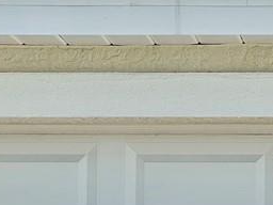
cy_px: 408
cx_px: 263
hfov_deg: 6.4
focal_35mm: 308
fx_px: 2429
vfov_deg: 4.8
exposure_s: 1/221
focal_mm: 9
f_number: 2.8
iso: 32
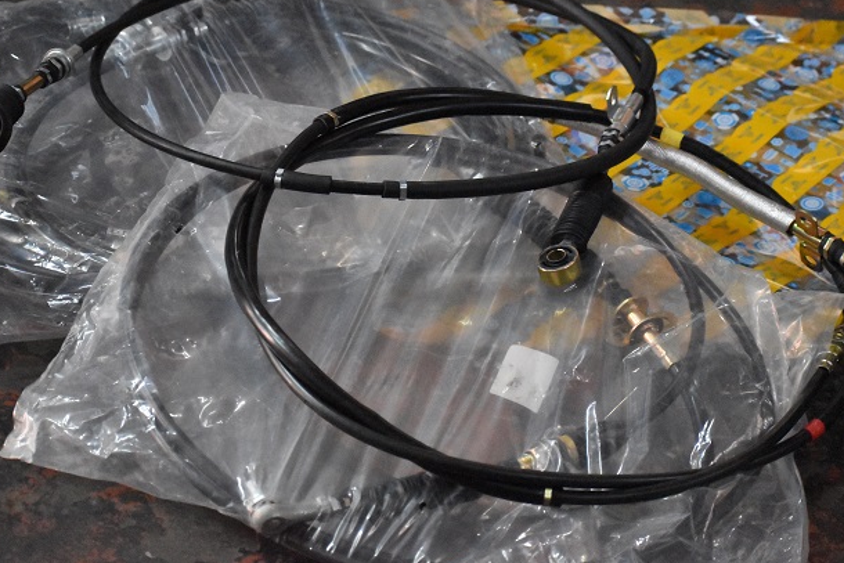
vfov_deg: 11.7
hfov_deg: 17.5
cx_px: 430
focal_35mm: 117
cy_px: 265
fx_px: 2743
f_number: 4.5
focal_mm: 70
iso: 12800
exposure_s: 1/125
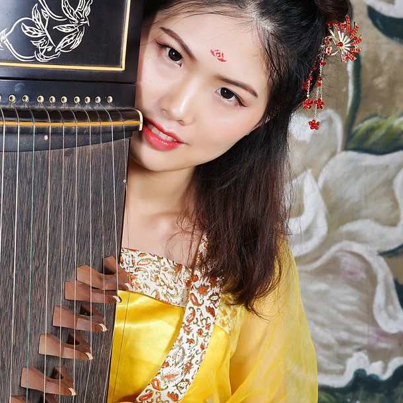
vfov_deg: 20.6
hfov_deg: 20.6
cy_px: 195
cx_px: 158
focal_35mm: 84
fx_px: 1106
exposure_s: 1/125
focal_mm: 50
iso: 200
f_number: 11
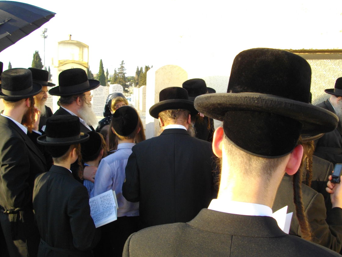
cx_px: 175
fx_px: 385
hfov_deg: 47.9
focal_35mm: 39
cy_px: 120
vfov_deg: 36.8
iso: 100
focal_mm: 5.7
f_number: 2.9
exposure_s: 1/250
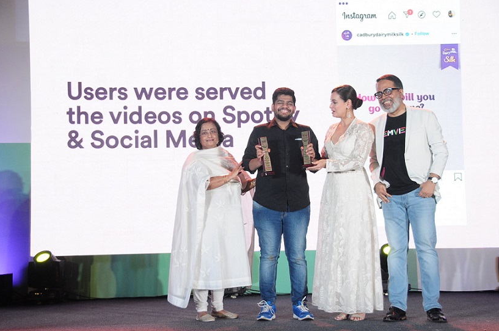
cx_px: 250
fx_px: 886
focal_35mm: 64
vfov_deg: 21.2
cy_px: 167
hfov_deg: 31.5
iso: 1000
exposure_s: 1/80
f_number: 5.6
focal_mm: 42
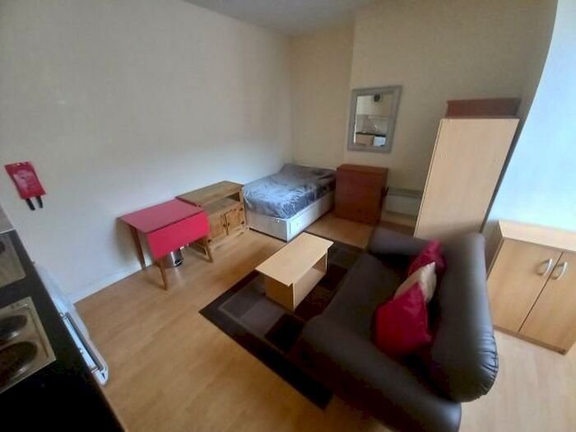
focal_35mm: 13
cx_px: 288
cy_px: 216
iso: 200
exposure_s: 1/23
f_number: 2.2
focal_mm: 1.13
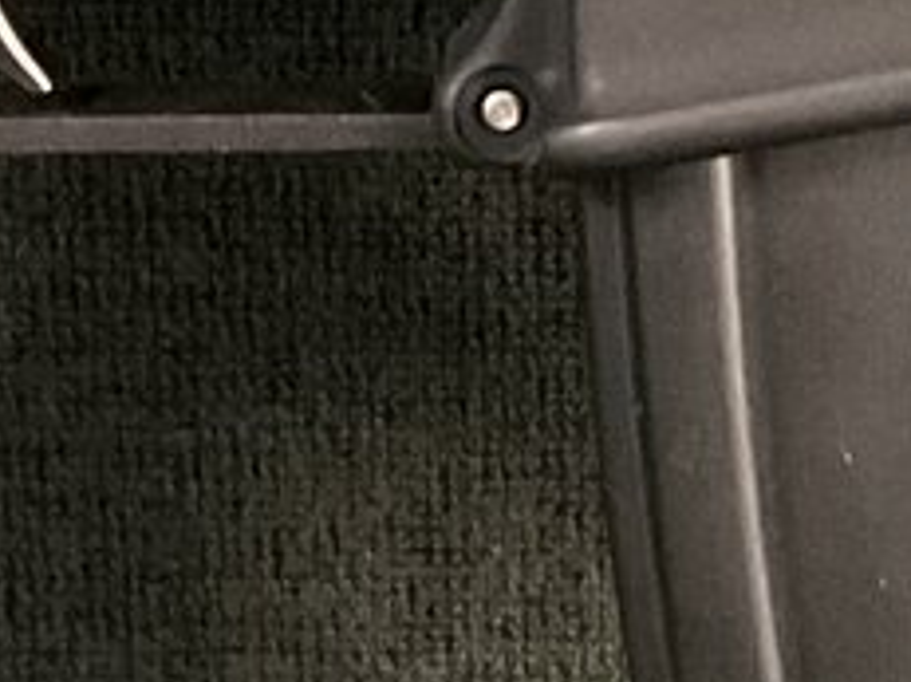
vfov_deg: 7.8
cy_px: -53
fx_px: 4998
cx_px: 980
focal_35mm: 190
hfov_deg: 10.3
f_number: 1.8
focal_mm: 3
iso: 500
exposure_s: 1/24
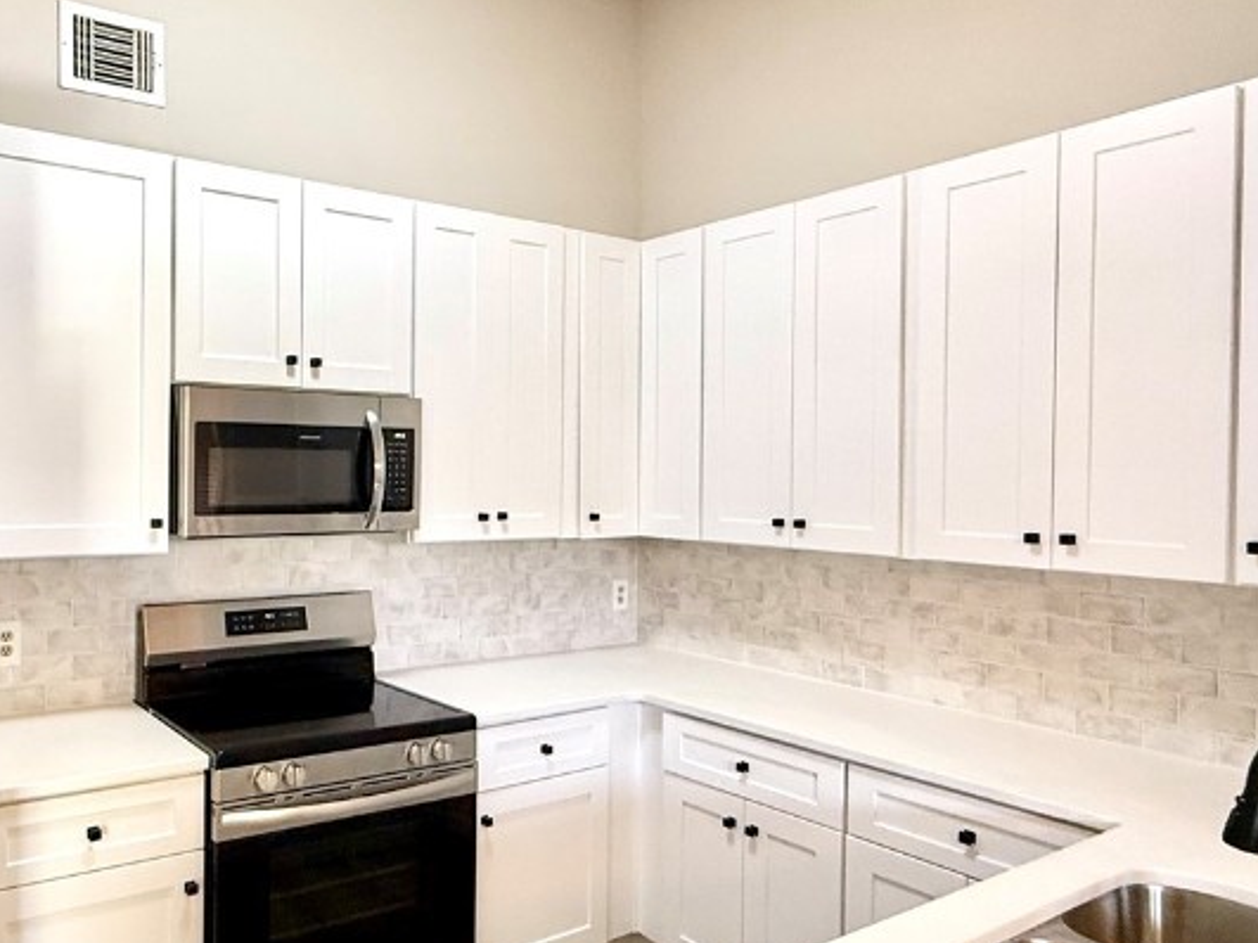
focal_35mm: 27
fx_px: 981
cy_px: 483
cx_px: 396
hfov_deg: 63.3
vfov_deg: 51.3
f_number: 2.2
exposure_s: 1/120
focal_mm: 2.22
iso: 320
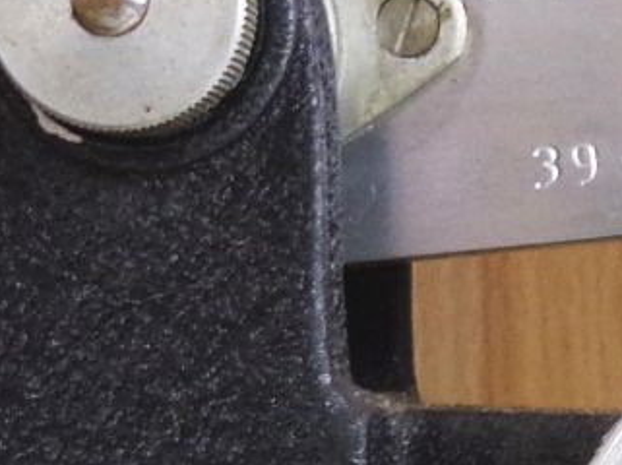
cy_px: 599
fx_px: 2477
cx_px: 786
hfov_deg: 13.8
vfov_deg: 10.5
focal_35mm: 138
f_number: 3
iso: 200
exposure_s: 1/34
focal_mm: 4.3
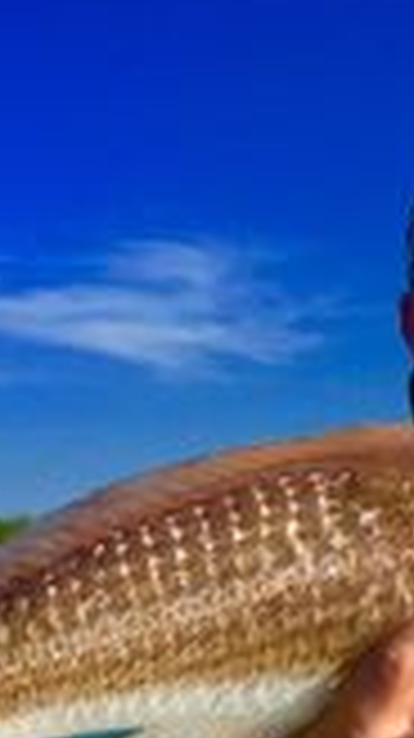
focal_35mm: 77
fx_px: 1506
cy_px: 536
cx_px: 360
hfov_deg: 15.5
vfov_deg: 27.2
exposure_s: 1/2326
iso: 32
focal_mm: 4.15
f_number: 2.2
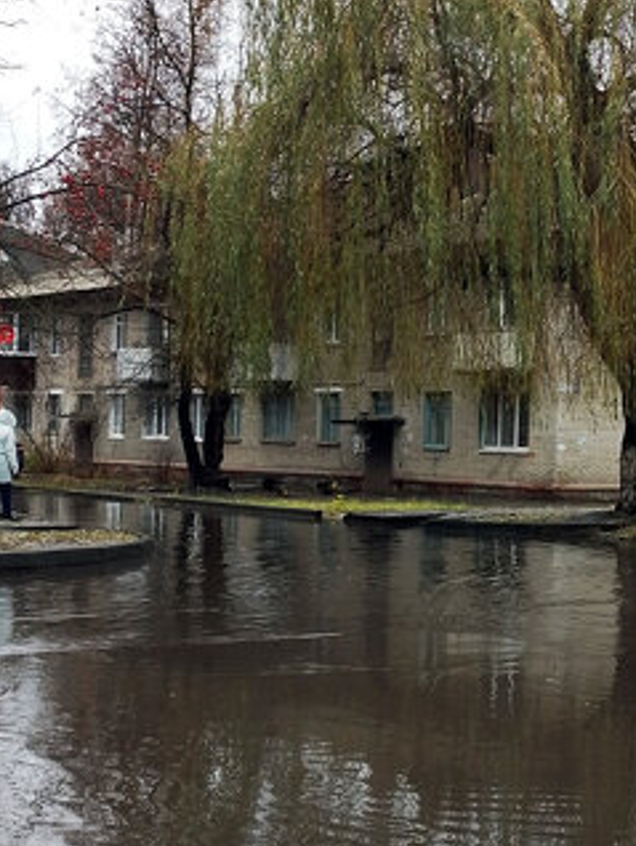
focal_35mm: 88
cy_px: 442
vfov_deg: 22.2
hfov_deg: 16.4
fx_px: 2153
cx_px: 660
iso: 64
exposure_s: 1/100
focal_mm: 3.94
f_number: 2.4
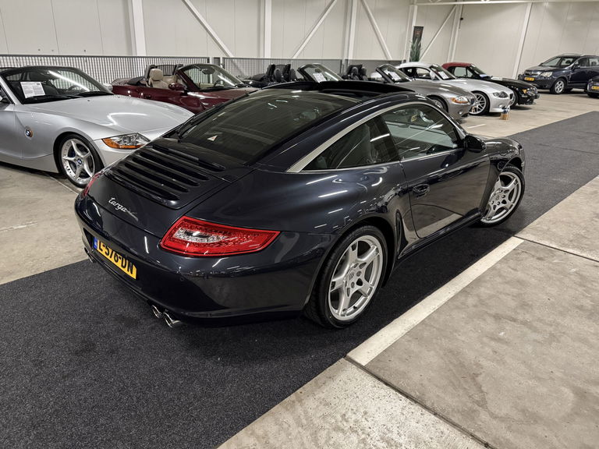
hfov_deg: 71.6
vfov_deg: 56.8
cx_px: 300
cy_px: 224
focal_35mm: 24
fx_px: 415
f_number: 1.78
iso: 800
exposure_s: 1/50
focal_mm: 6.76
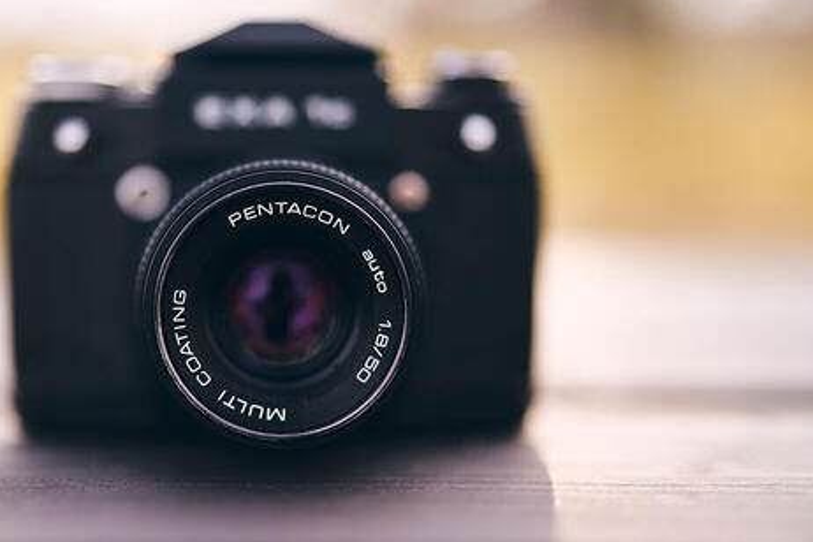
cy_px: 254
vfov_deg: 20.9
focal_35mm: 65
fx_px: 1468
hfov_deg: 30.8
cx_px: 289
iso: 100
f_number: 1.2
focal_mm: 50
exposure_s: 1/1250
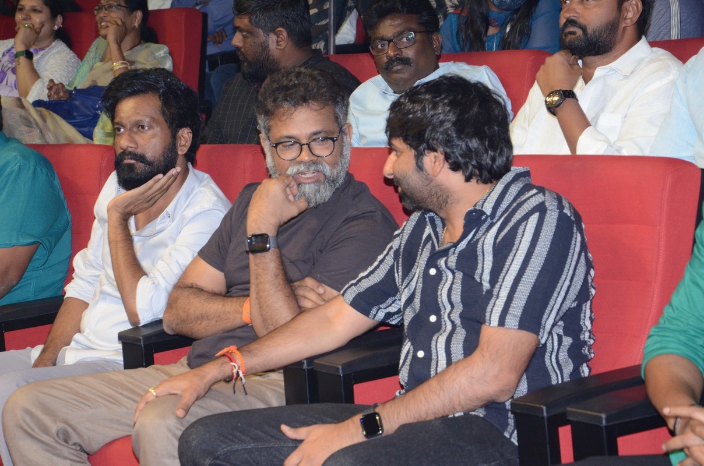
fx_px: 2195
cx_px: 352
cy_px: 233
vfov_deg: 12.1
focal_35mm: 112
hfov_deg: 18.2
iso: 1600
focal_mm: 75
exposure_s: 1/125
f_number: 8
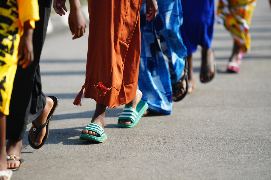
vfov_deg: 6.9
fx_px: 1506
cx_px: 136
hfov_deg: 10.3
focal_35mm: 200
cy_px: 90
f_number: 3.5
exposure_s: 1/3200
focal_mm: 200
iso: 500
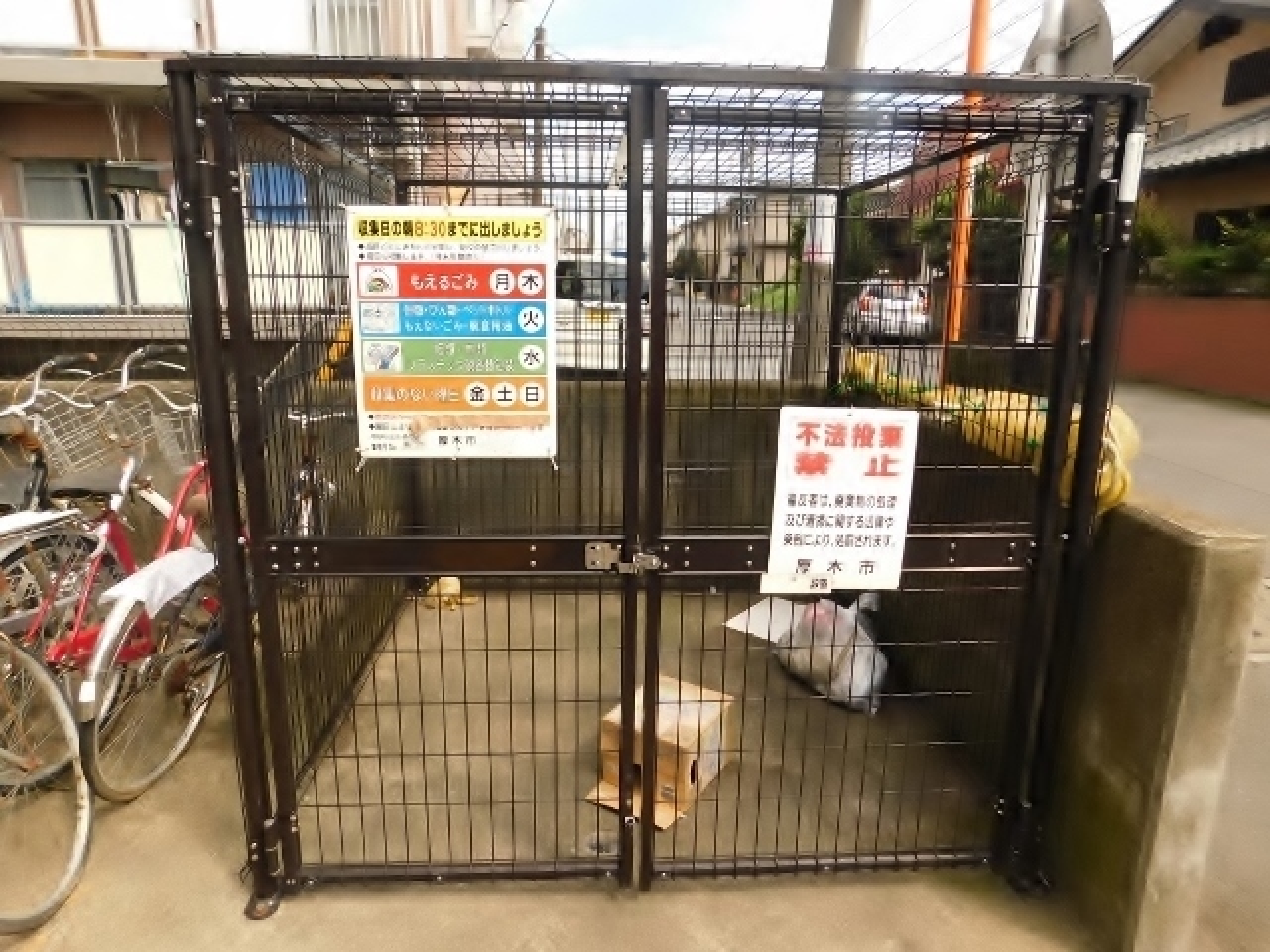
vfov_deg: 58.9
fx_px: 844
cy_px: 476
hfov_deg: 73.9
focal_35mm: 23
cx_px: 635
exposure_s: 1/640
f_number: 3
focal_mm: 4
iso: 125
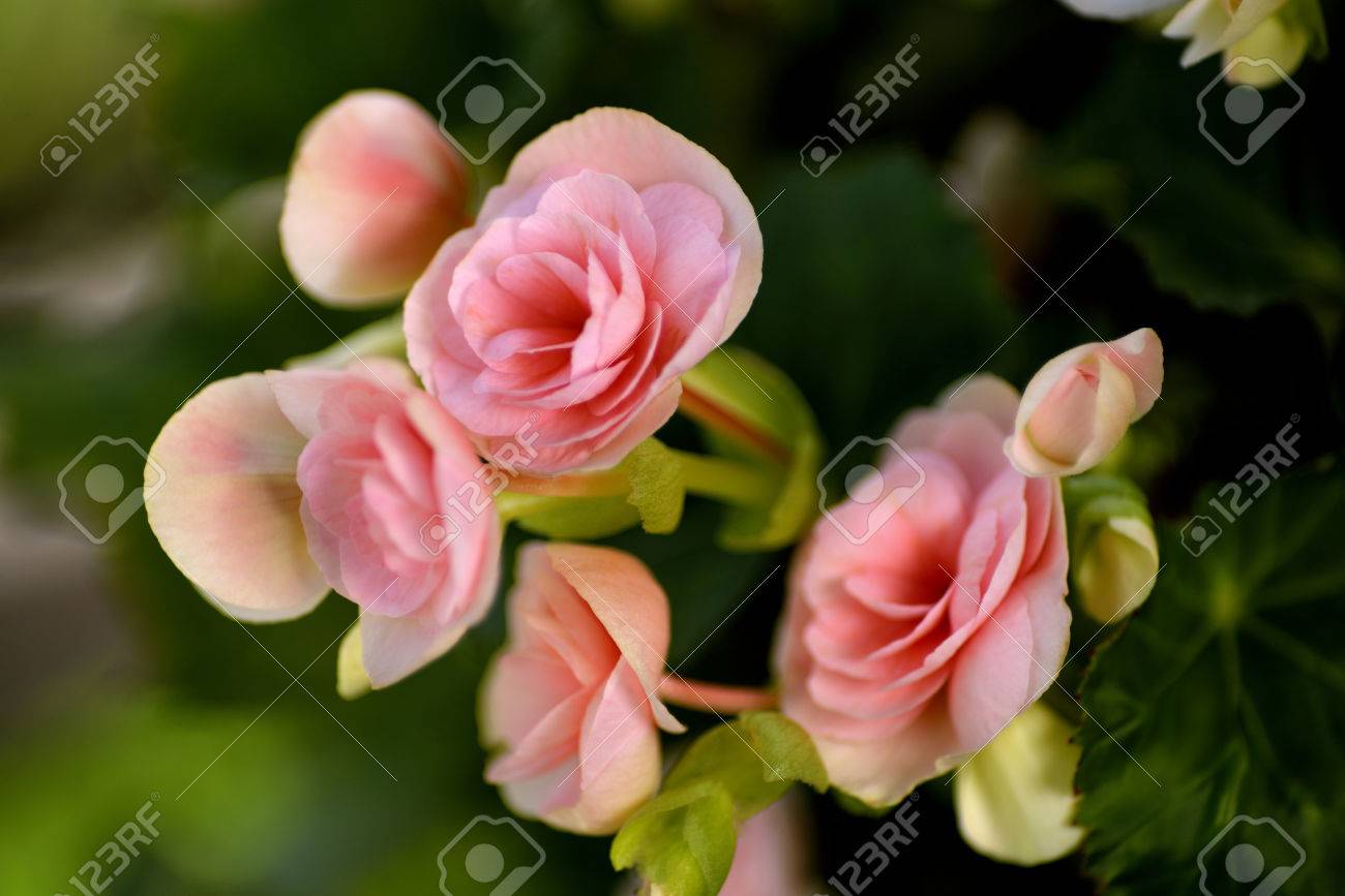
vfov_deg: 13.0
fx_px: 3923
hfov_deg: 19.5
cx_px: 672
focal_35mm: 105
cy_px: 448
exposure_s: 1/1250
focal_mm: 105
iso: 100
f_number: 2.8
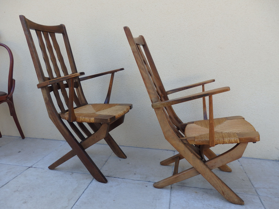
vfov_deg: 54.9
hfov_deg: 69.4
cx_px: 140
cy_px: 104
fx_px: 201
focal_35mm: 25
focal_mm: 4.5
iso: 125
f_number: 3
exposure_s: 1/320
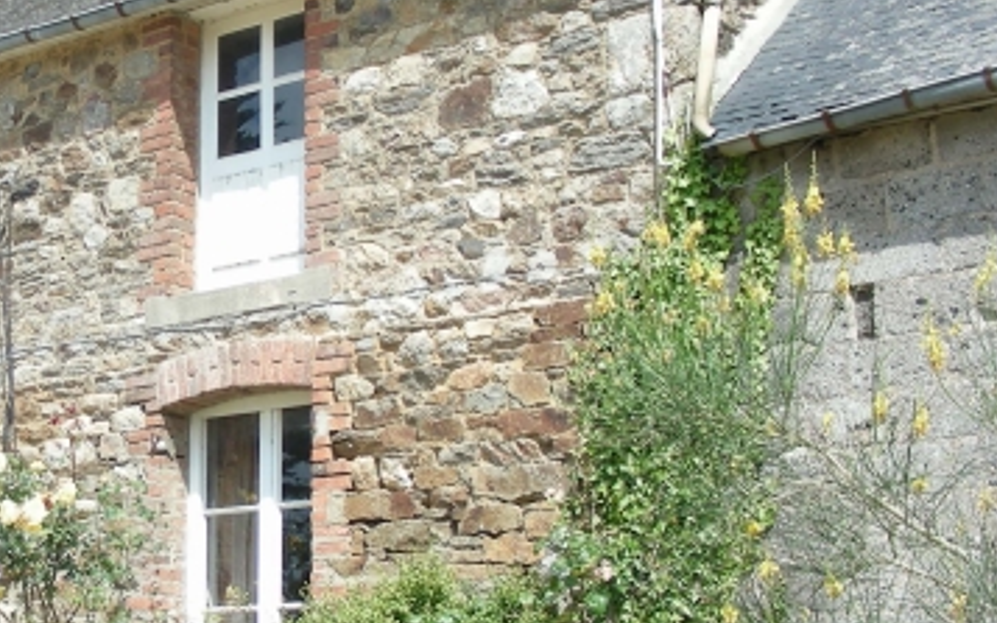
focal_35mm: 77
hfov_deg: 26.0
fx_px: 2092
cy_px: 296
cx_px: 112
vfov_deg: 16.9
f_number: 4
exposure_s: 1/245
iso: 50
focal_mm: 6.3
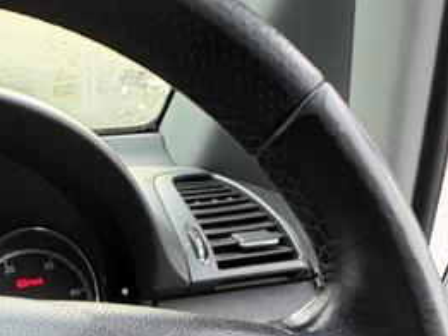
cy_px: 465
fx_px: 622
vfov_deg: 25.1
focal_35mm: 48
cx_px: 53
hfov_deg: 37.3
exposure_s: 1/60
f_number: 2.2
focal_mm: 2.22
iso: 320
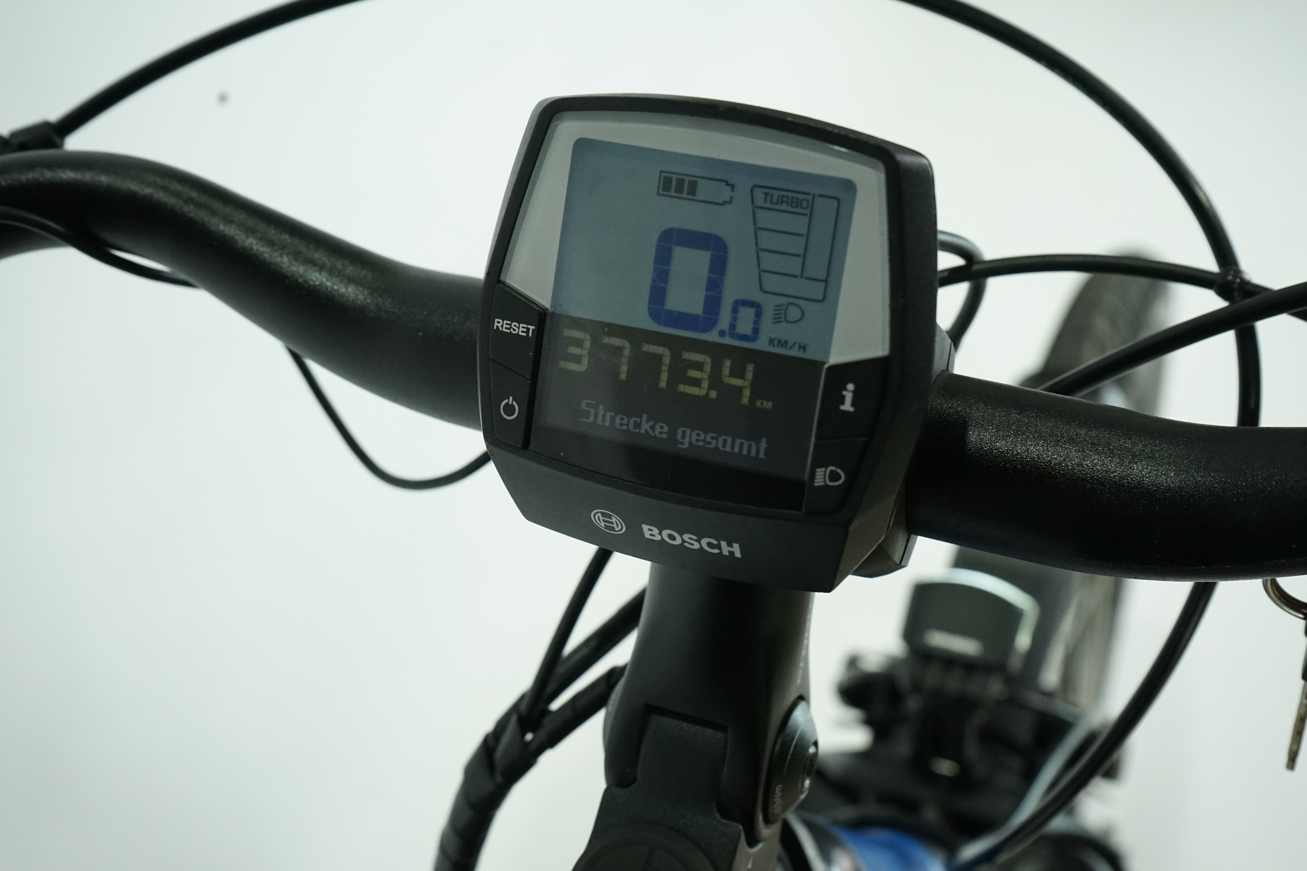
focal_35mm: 44
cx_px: 654
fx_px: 1597
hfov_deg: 44.5
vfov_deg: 30.5
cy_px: 436
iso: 3200
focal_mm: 44
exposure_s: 1/200
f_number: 8
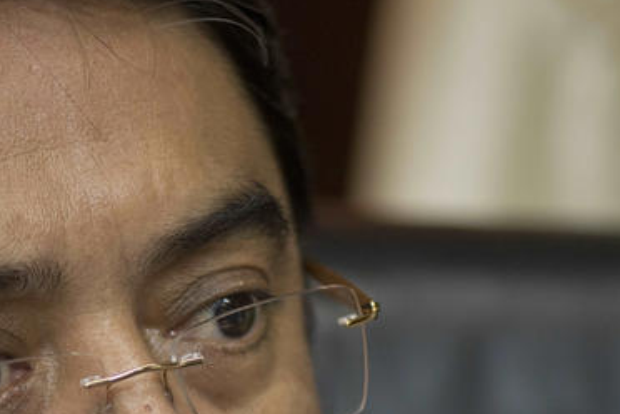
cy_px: 478
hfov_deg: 7.8
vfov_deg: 5.2
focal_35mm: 265
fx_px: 4564
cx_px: 237
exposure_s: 1/125
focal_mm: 105
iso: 1600
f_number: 3
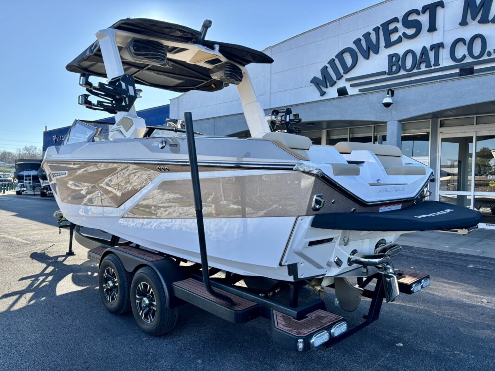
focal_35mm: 26
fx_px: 372
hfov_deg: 67.3
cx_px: 248
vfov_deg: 53.1
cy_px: 186
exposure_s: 1/1080
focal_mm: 5.96
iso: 50
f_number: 1.6
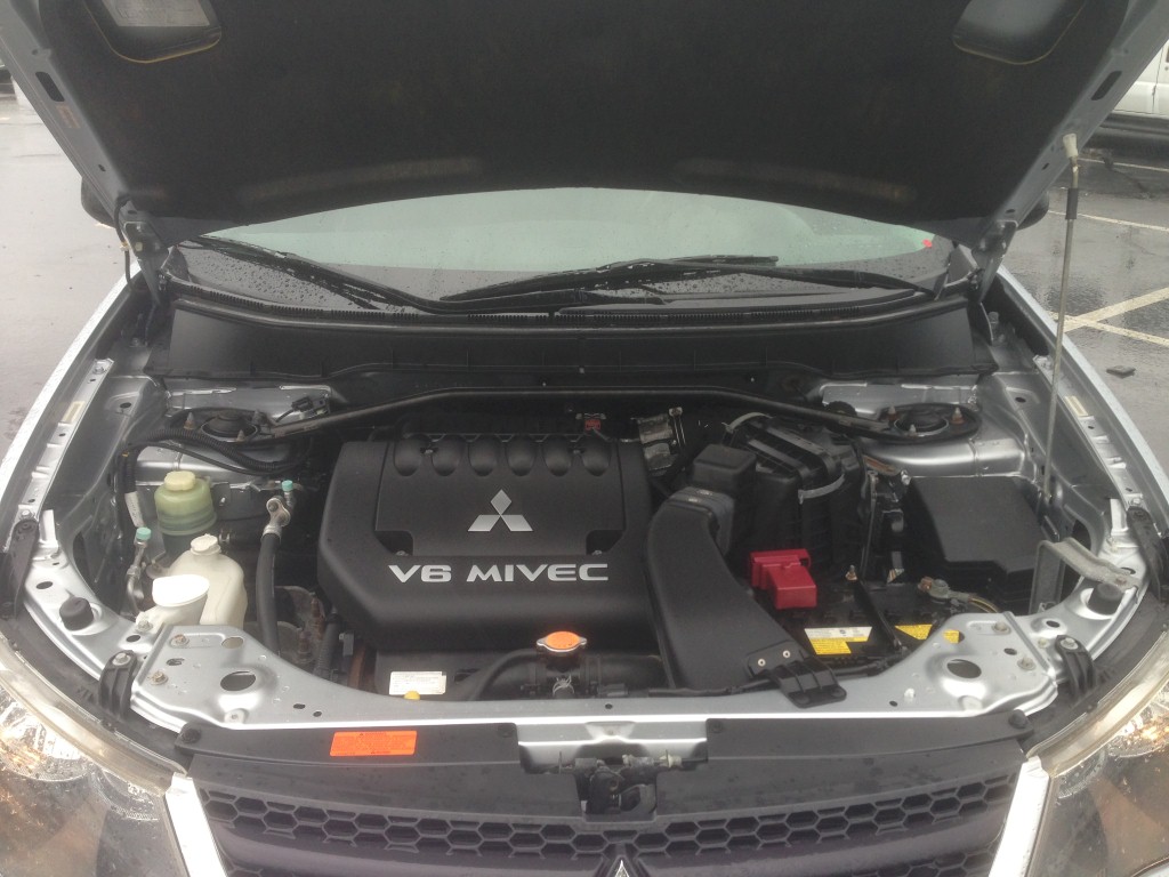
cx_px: 584
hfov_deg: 55.4
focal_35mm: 33
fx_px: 1114
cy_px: 438
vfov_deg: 42.9
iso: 50
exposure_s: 1/123
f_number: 2.4
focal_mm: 4.13
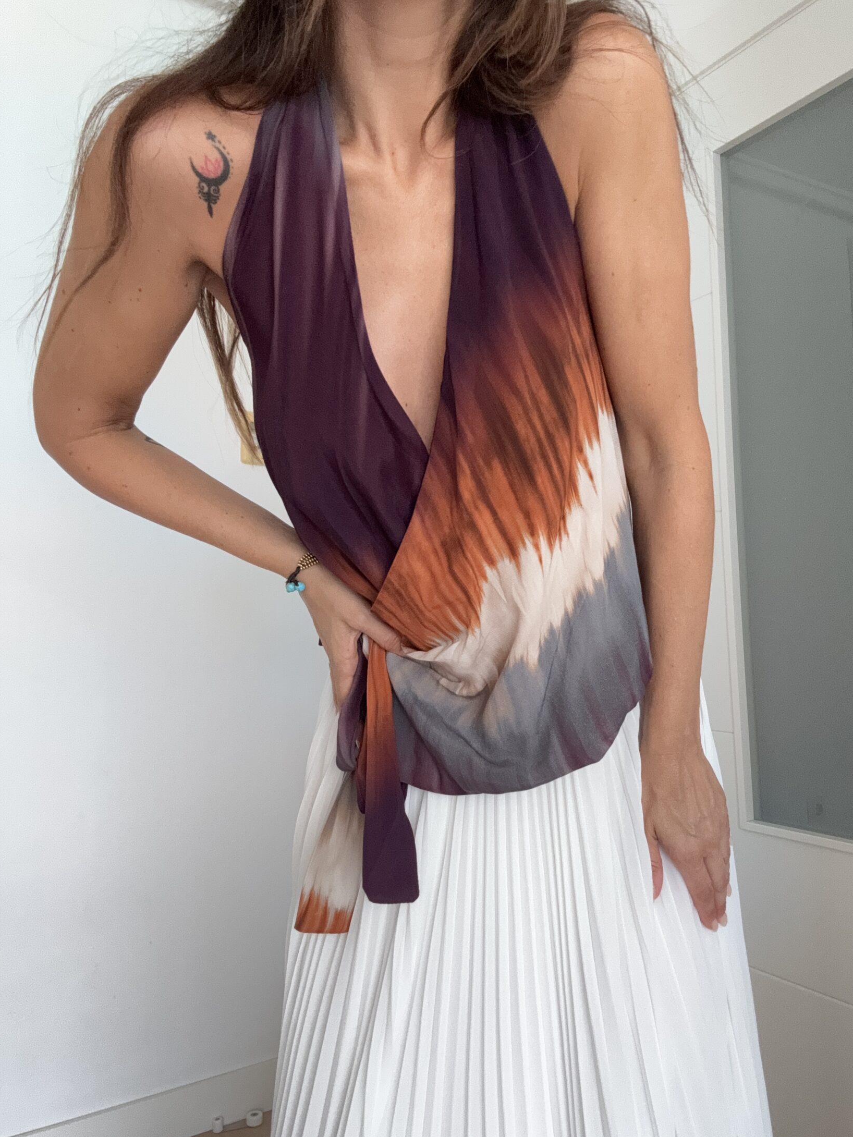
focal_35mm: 27
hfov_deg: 51.1
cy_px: 567
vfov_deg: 65.3
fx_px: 887
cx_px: 495
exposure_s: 1/60
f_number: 1.9
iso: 100
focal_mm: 2.69
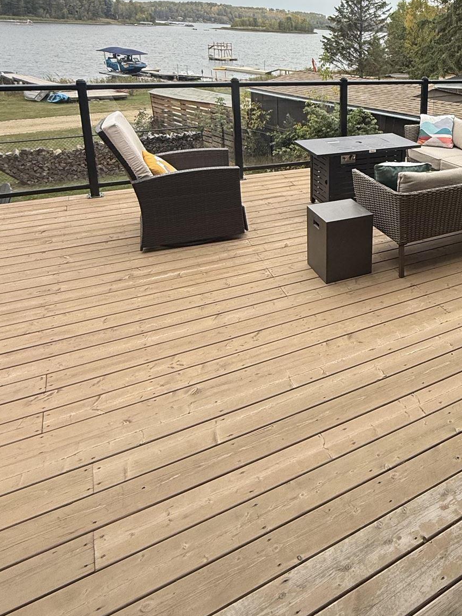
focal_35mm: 28
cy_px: 167
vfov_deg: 60.5
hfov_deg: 44.7
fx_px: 498
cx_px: 426
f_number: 2.2
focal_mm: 2.22
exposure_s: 1/442
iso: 50
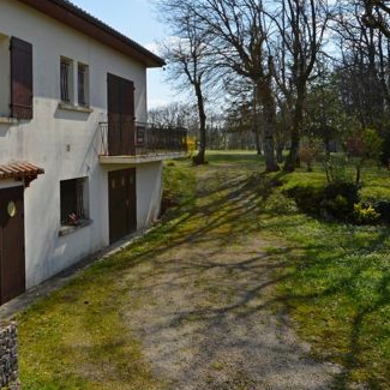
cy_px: 144
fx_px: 458
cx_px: 104
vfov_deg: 45.7
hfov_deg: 44.8
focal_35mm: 36
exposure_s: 1/320
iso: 100
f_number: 9
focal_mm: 13
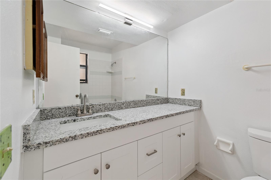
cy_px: 90
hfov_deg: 100.4
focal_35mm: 15
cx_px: 136
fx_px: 113
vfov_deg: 77.3
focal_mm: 10
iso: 100
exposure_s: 1/40
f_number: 3.2
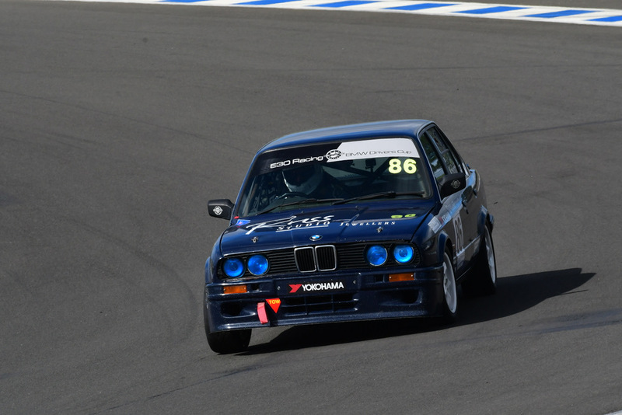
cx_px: 311
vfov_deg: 2.9
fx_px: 8296
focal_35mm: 480
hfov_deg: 4.3
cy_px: 208
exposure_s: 1/640
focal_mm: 320
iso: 400
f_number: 13
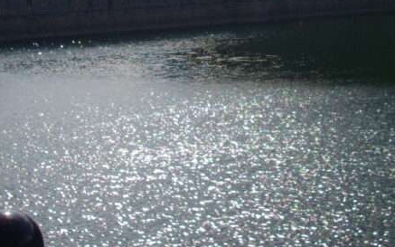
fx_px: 990
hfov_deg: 22.5
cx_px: 237
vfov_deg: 14.0
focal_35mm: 92
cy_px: 9
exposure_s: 1/800
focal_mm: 6.2
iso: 100
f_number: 5.6
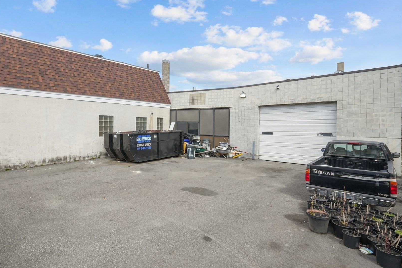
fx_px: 212
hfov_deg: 86.3
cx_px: 172
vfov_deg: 64.5
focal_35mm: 19
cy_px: 127
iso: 400
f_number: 9
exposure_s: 1/320
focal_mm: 10
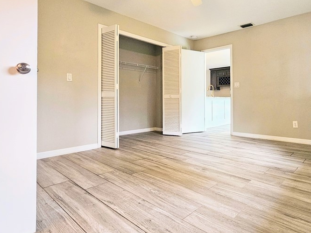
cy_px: 93
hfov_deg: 80.7
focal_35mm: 20
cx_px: 189
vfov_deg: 65.3
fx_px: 180
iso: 400
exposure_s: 1/60
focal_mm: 2.2
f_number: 2.2
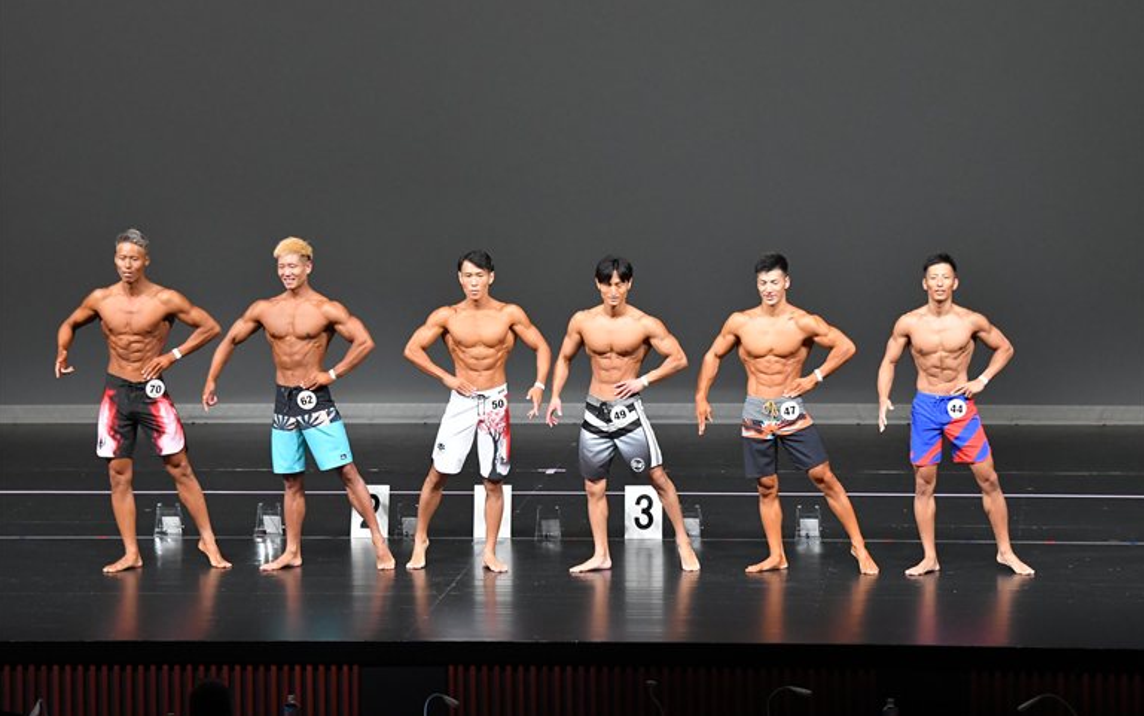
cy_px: 357
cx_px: 572
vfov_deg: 8.5
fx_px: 4802
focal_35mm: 154
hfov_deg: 13.6
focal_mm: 100
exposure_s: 1/400
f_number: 5.6
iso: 4000
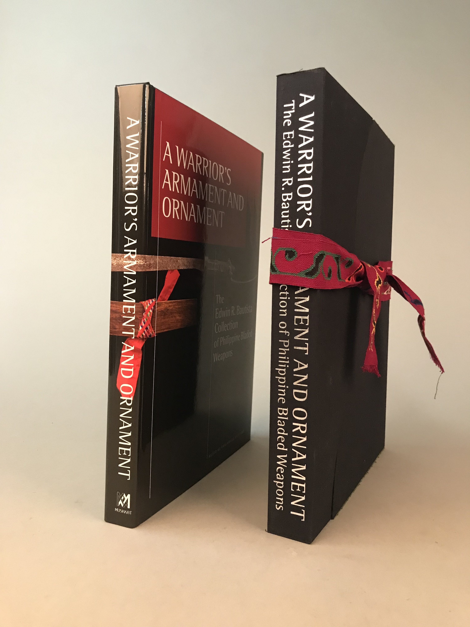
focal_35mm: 28
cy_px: 314
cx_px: 235
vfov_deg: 63.4
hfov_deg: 49.7
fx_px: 507
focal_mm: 3.99
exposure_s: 1/15
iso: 100
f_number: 1.8
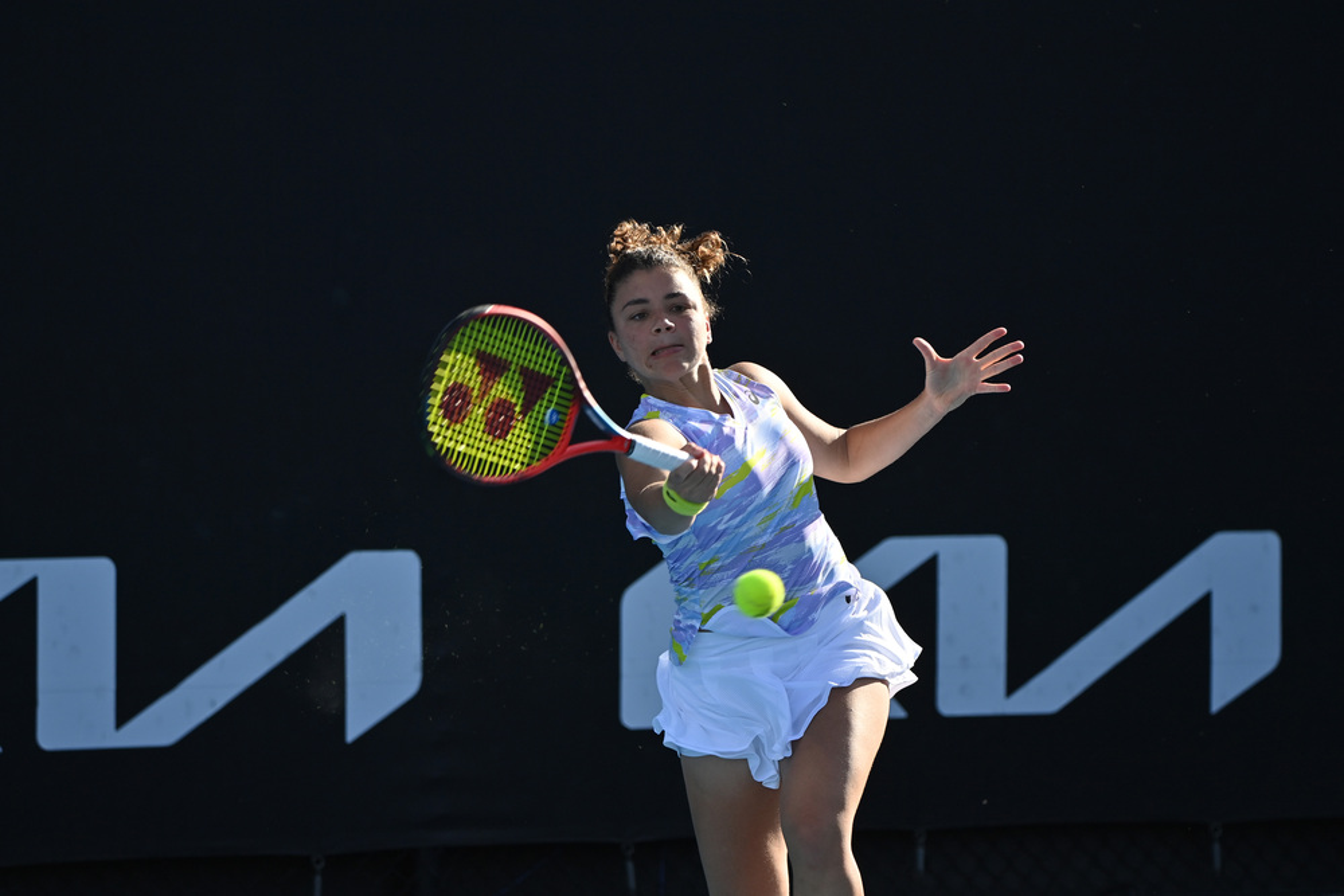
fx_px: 9334
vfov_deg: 5.5
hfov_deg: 8.2
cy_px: 448
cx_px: 672
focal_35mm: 250
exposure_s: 1/2000
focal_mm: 250
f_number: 5.6
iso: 500
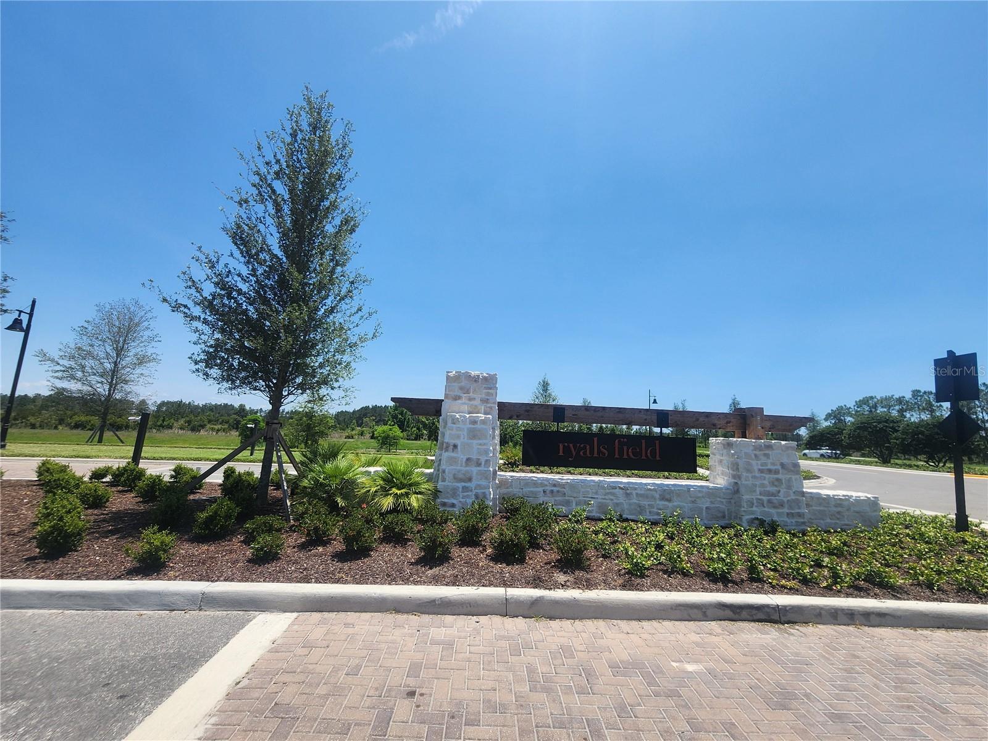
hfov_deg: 106.2
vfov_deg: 89.9
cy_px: 370
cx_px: 494
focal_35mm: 13
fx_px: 371
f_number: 2.2
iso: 50
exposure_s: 1/2314
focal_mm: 2.2
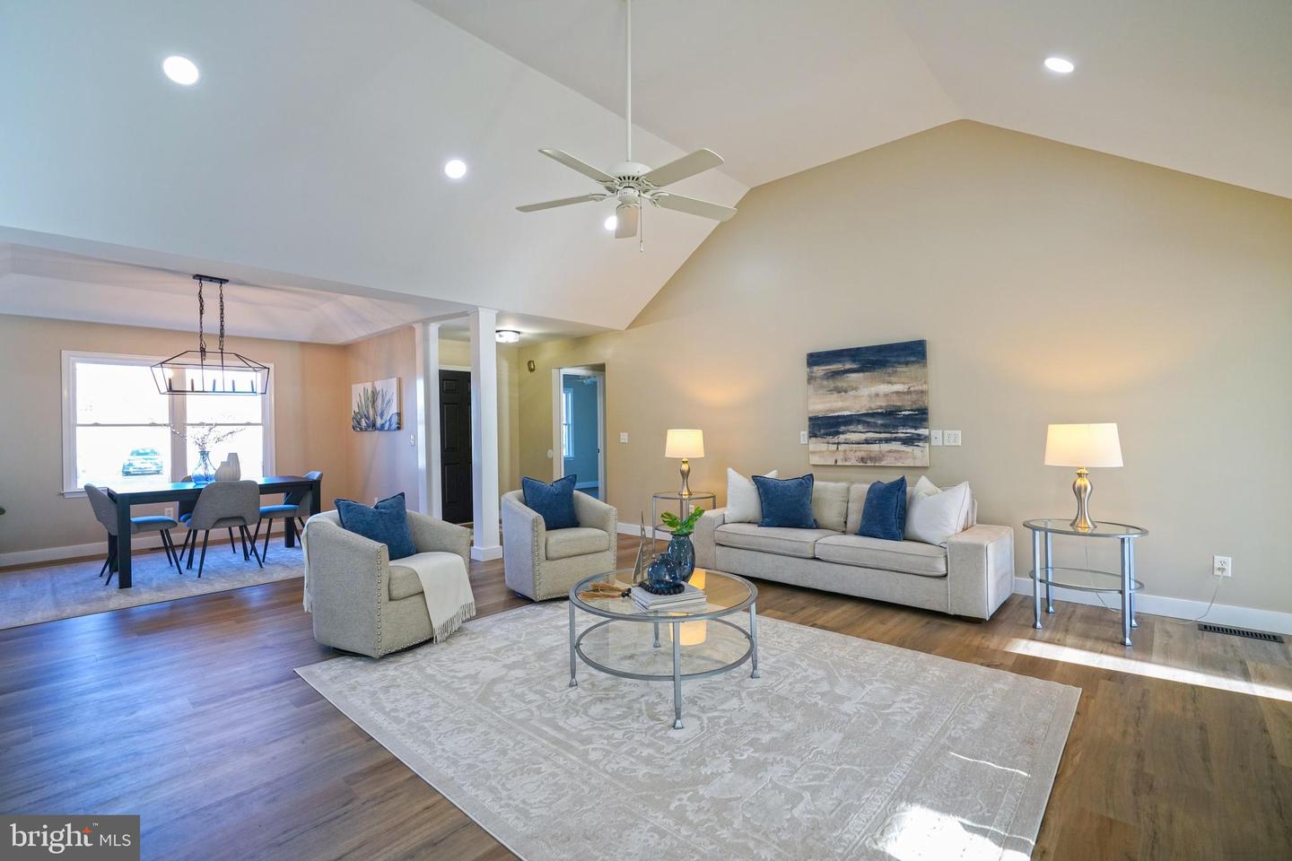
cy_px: 430
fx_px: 574
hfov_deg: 96.7
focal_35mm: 16
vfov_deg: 73.7
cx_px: 646
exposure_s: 1/160
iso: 800
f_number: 4
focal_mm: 16
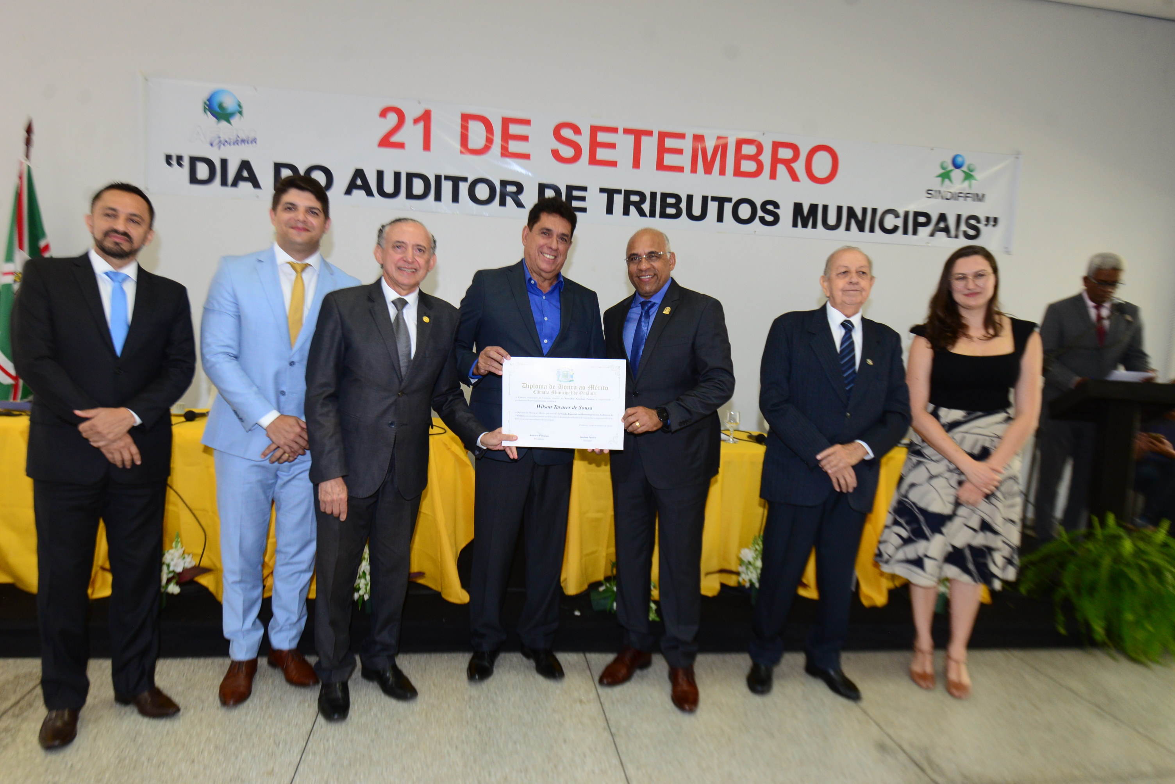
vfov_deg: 57.3
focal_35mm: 22
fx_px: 718
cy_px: 392
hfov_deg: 78.6
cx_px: 588
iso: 1600
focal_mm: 22
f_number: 5
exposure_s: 1/125
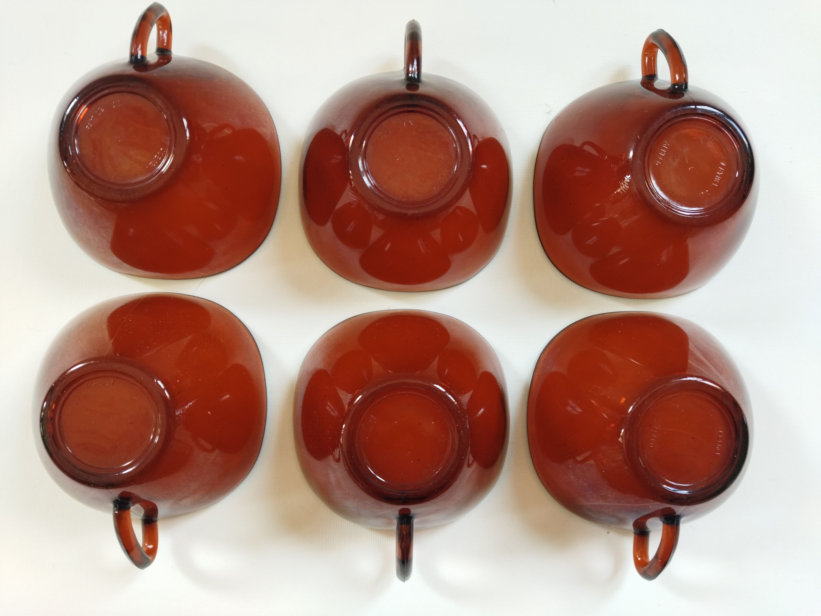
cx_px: 410
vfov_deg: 51.4
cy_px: 308
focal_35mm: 27
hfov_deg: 65.3
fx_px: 640
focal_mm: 4.71
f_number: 1.79
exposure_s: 1/50
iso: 125
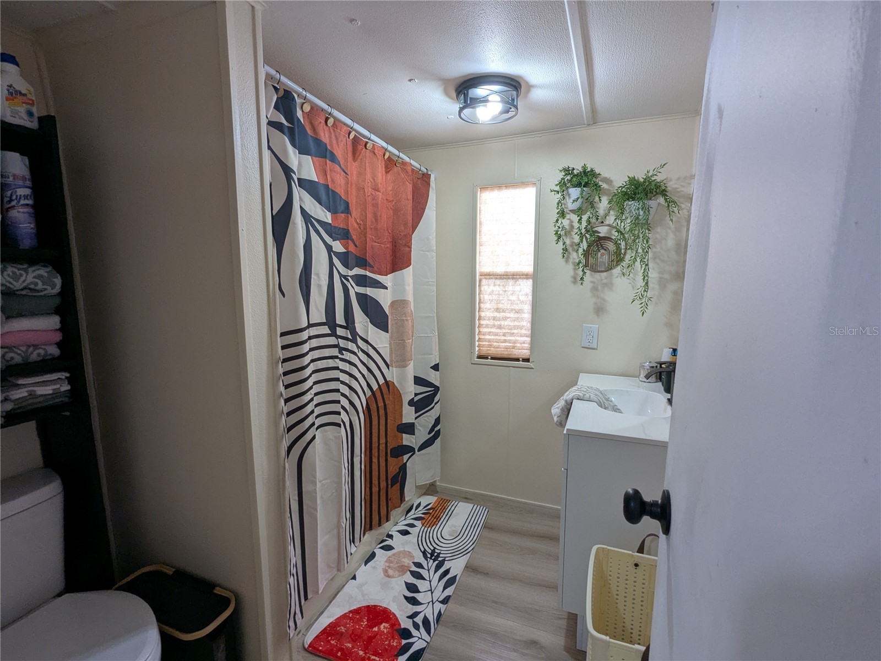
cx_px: 440
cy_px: 330
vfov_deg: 78.1
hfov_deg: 94.5
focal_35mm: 16
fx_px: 407
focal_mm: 2.35
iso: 90
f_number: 2.2
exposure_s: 1/60
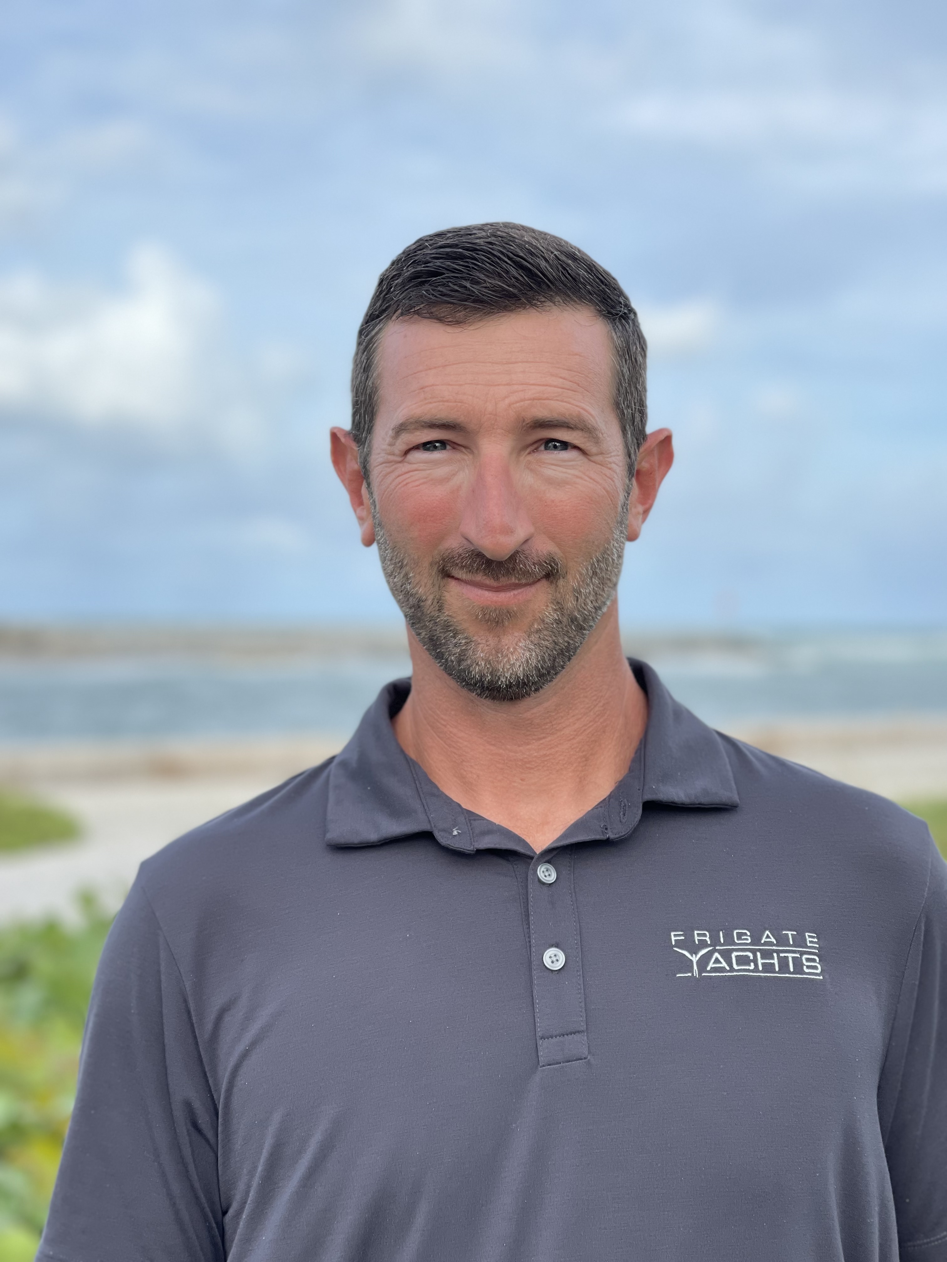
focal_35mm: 64
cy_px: 631
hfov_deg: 22.9
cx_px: 474
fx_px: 2334
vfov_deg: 30.3
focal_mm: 7.5
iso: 32
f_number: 2.2
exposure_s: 1/494
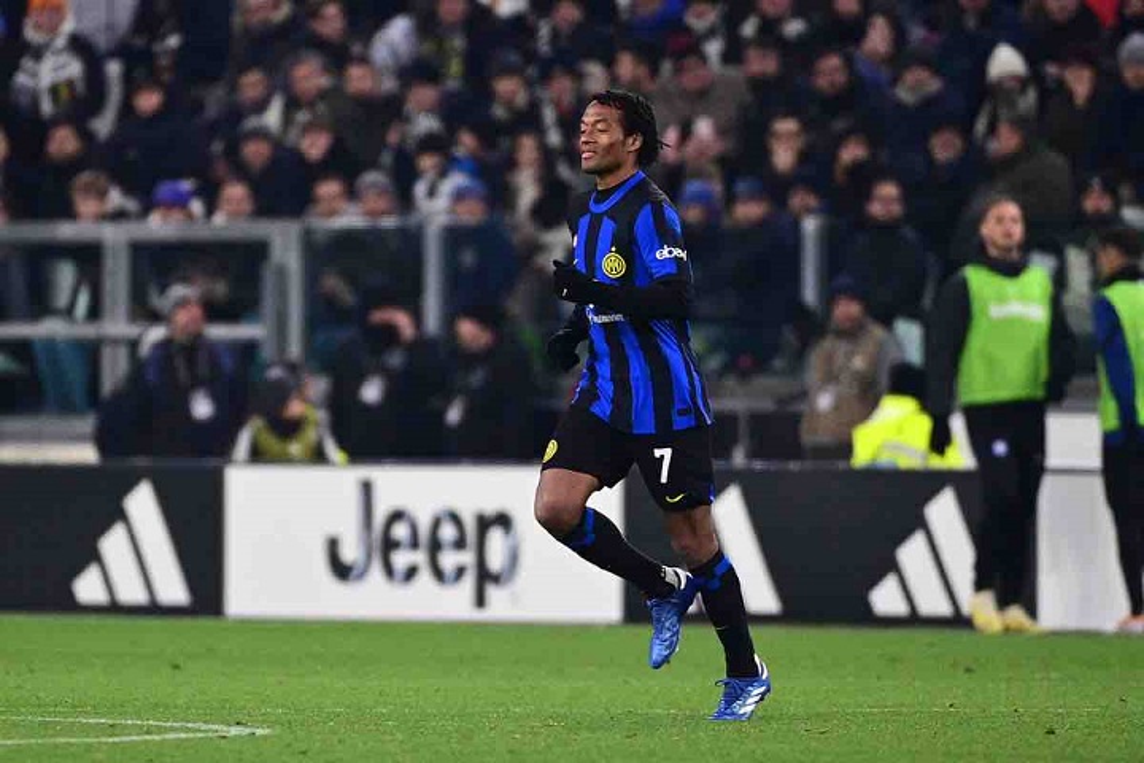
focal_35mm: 400
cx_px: 572
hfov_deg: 5.2
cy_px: 382
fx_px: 12710
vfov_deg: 3.4
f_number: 4
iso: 2500
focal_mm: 400
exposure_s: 1/2000
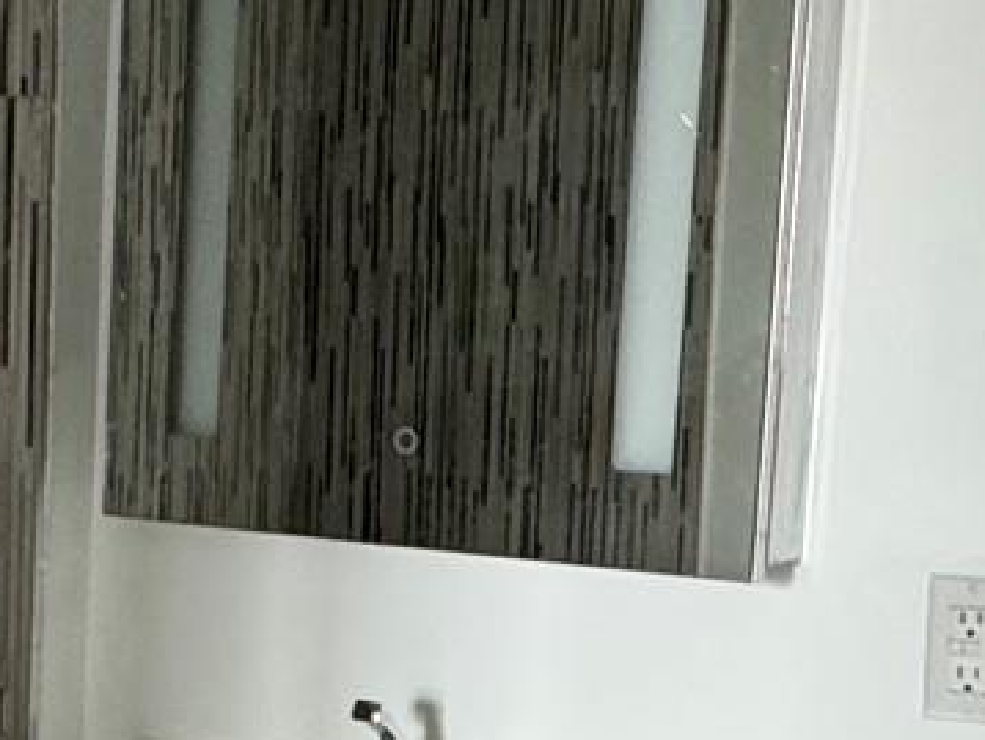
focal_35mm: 80
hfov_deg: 23.9
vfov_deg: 18.3
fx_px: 2278
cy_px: 594
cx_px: 143
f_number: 2.2
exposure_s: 1/60
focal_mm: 2.22
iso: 640
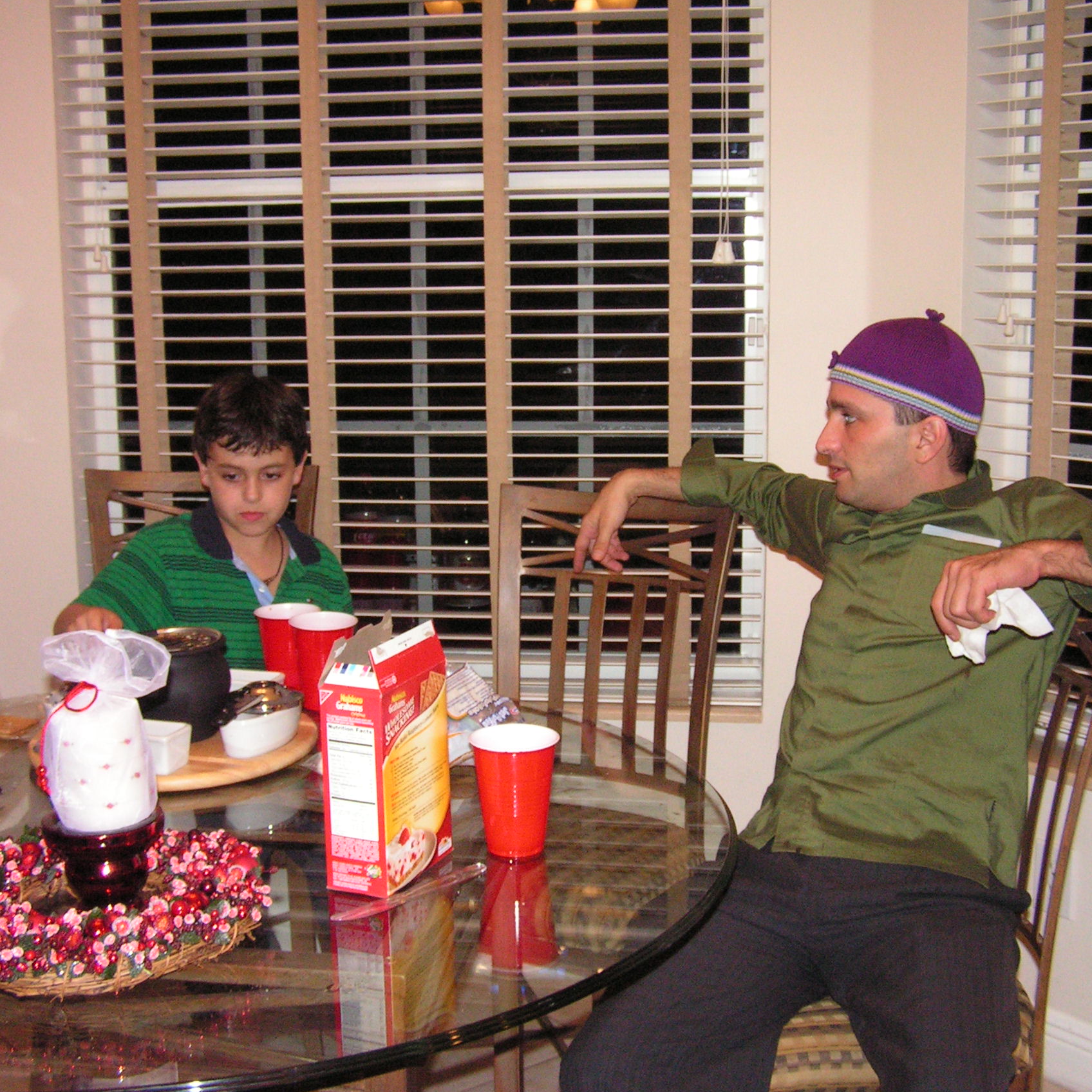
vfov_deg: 37.6
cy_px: 545
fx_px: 1606
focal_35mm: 45
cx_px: 608
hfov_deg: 37.5
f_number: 2.8
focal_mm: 6.3
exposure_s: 1/40
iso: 200
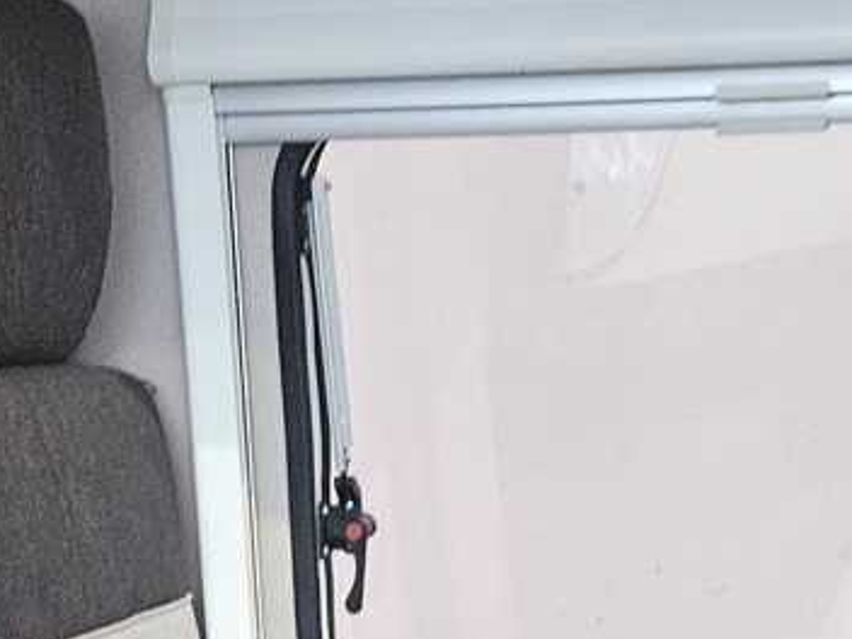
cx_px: 450
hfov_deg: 20.9
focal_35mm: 94
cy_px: 1188
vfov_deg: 13.8
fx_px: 2314
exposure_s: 1/100
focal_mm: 5.4
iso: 1000
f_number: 1.8
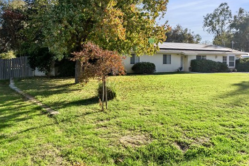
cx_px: 109
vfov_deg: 47.4
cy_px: 61
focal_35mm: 27
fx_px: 187
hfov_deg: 67.1
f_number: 8
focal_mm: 14
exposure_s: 1/125
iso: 80
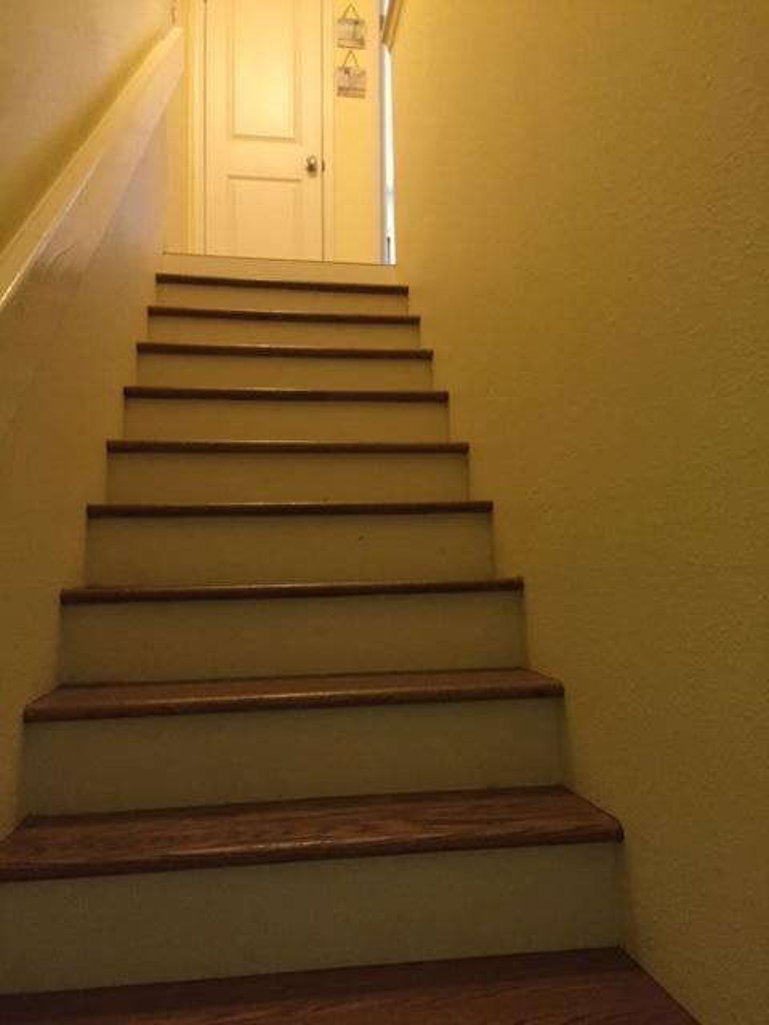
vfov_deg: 61.7
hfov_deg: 48.2
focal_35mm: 29
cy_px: 512
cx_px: 384
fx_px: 859
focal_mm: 4.15
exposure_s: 1/15
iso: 320
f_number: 2.2
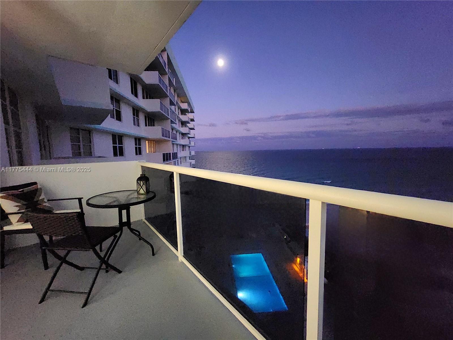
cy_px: 170
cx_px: 226
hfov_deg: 106.2
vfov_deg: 89.9
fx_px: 170
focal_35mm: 13
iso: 2500
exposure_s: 1/20
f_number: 2.2
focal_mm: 2.2
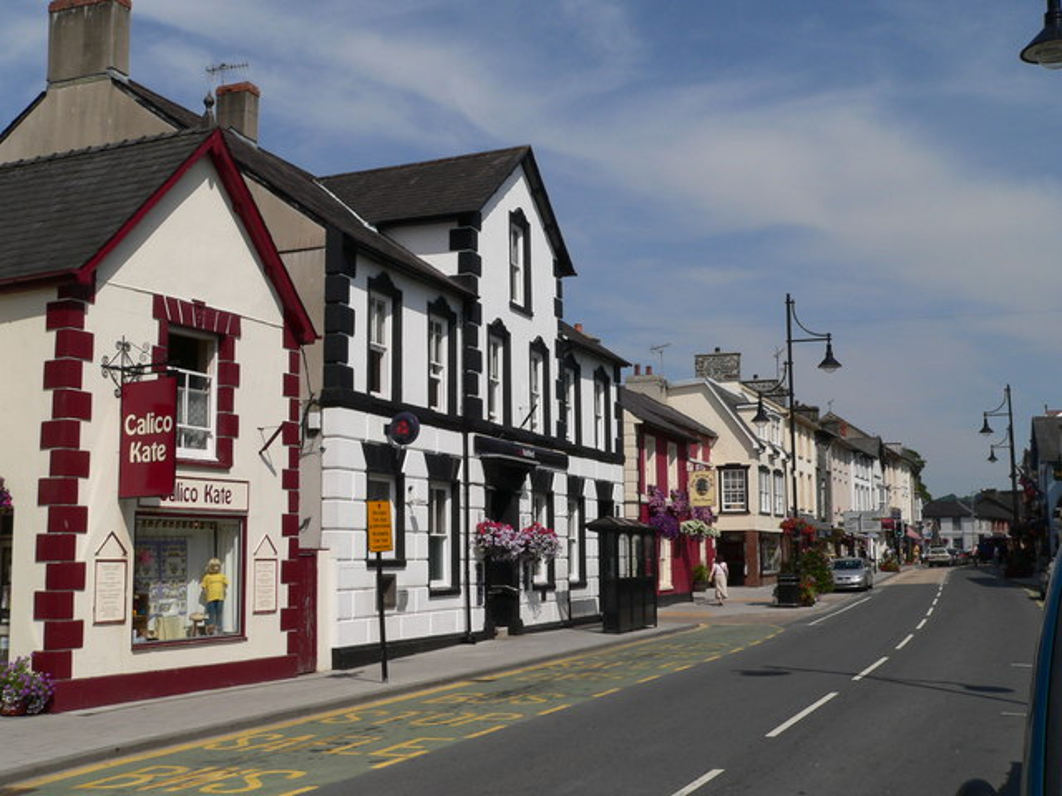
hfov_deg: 45.8
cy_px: 398
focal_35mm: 41
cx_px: 531
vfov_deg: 35.1
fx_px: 1258
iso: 100
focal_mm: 6.8
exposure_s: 1/1000
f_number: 5.6
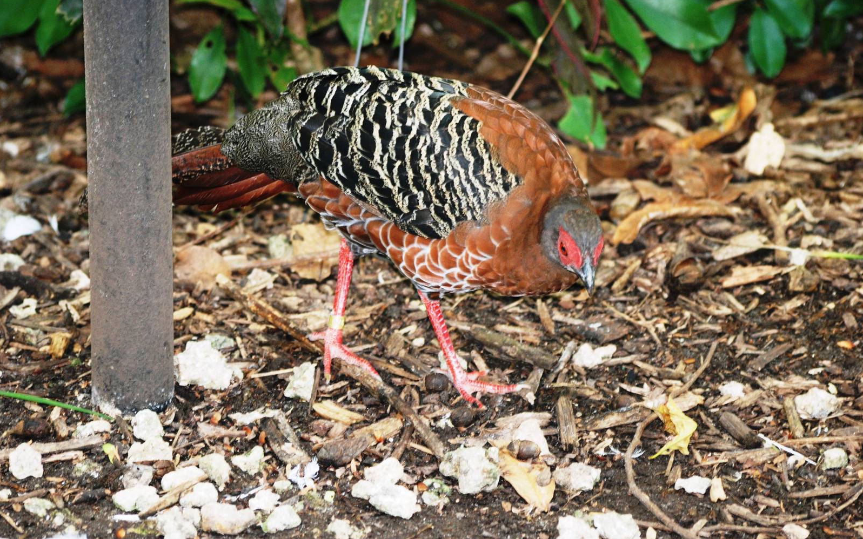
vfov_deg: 7.1
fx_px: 4327
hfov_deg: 11.4
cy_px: 258
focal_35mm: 184
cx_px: 431
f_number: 4.2
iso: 400
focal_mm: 120
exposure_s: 1/60
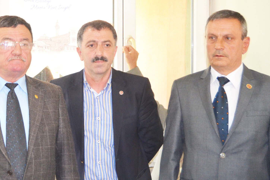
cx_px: 42
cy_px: 71
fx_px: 555
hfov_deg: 26.7
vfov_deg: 18.4
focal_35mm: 74
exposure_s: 1/60
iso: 1600
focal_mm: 28
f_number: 4
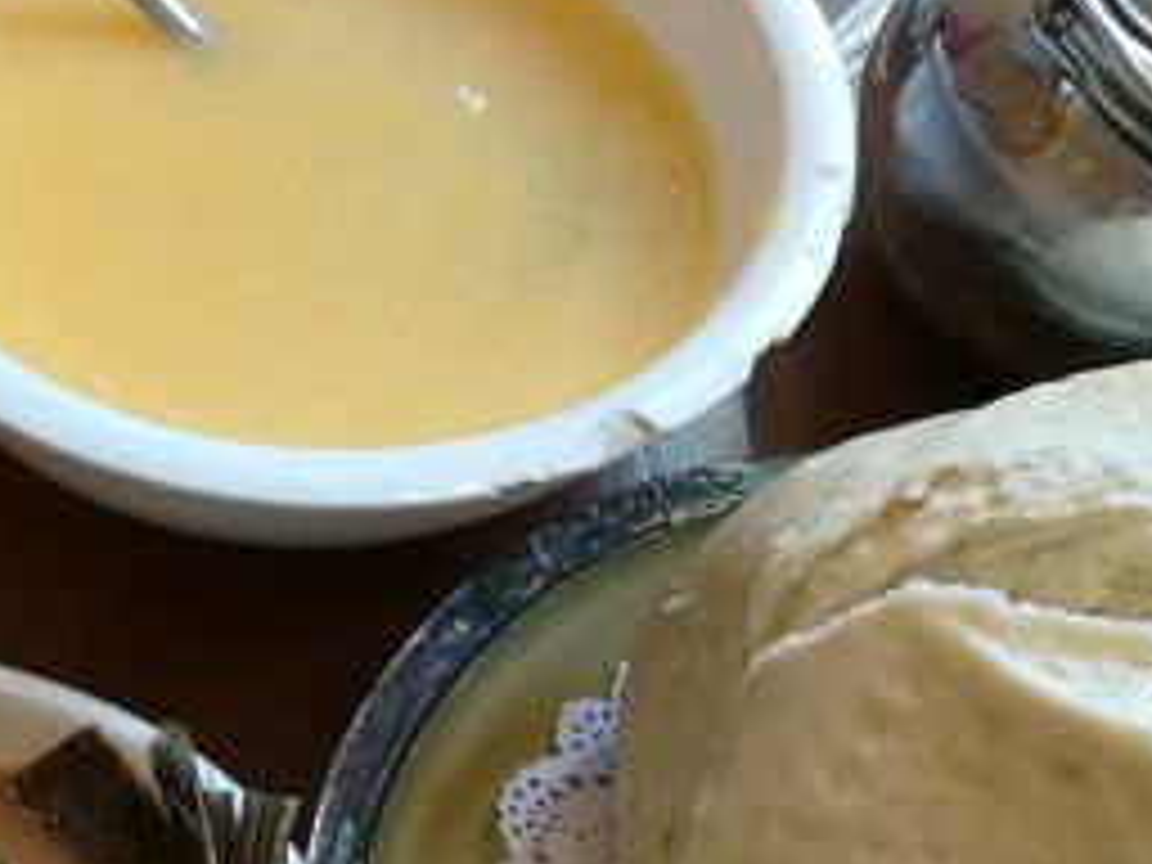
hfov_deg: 25.7
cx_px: -58
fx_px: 2363
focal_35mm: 71
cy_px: 907
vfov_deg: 20.0
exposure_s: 1/30
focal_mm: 3.83
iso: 160
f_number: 2.2
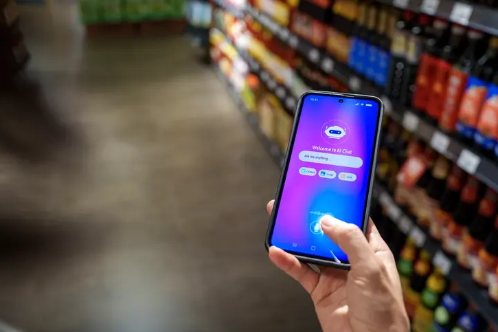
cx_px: 265
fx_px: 443
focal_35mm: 32
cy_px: 159
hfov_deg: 58.7
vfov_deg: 41.1
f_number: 2.8
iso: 200
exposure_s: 1/50
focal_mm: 29
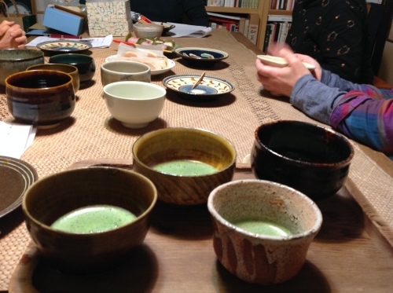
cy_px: 146
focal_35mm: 35
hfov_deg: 52.7
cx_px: 196
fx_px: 397
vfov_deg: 40.6
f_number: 2.4
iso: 125
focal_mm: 4.28
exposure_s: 1/15
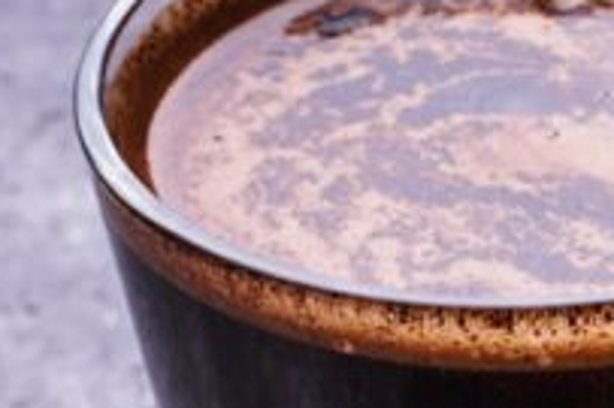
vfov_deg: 3.6
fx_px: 6459
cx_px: 1025
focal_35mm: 379
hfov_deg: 5.4
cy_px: 852
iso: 100
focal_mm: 50
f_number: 10
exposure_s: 1/125
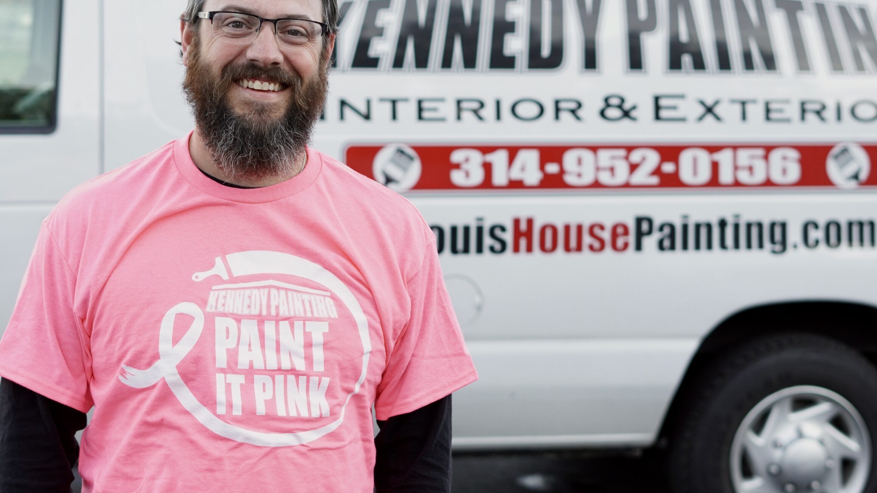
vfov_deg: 13.9
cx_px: 467
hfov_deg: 24.5
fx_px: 2023
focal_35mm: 87
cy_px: 178
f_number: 3.2
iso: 400
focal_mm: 50
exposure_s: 1/400
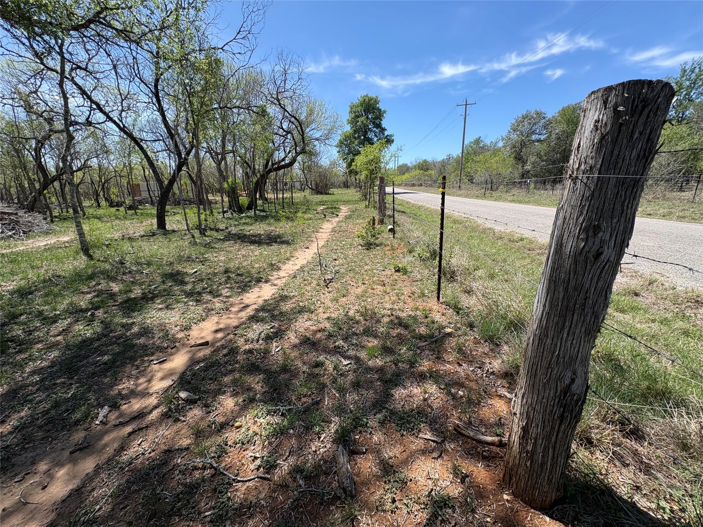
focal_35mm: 14
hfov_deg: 102.1
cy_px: 264
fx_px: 284
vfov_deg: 85.7
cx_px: 352
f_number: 2.2
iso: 40
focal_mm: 2.22
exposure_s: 1/1126
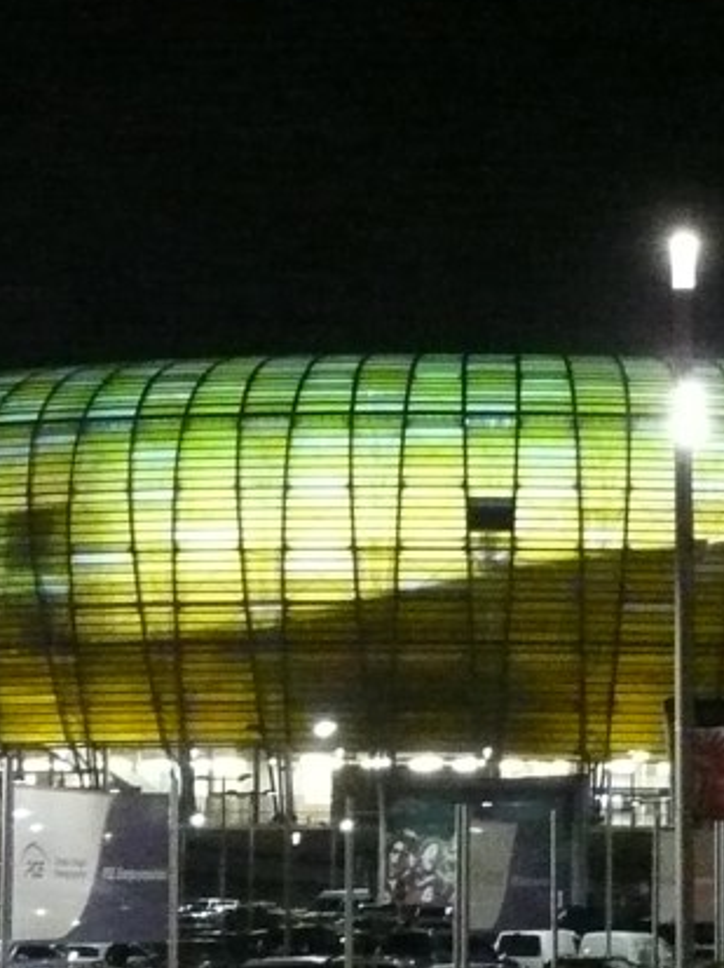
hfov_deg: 10.3
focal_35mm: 143
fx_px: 3994
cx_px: 565
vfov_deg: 13.8
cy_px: 656
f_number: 4
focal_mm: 7
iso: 800
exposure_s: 1/8
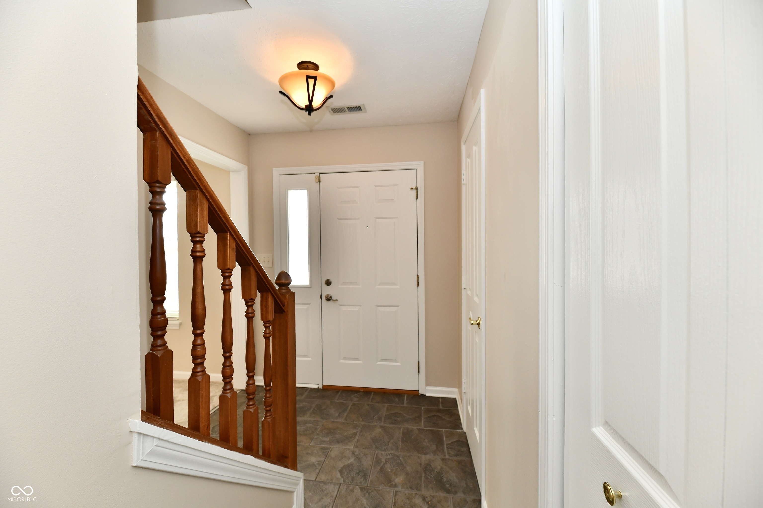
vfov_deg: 81.2
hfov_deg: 104.3
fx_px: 297
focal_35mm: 14
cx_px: 382
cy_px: 254
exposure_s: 1/80
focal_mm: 14
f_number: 6.3
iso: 640
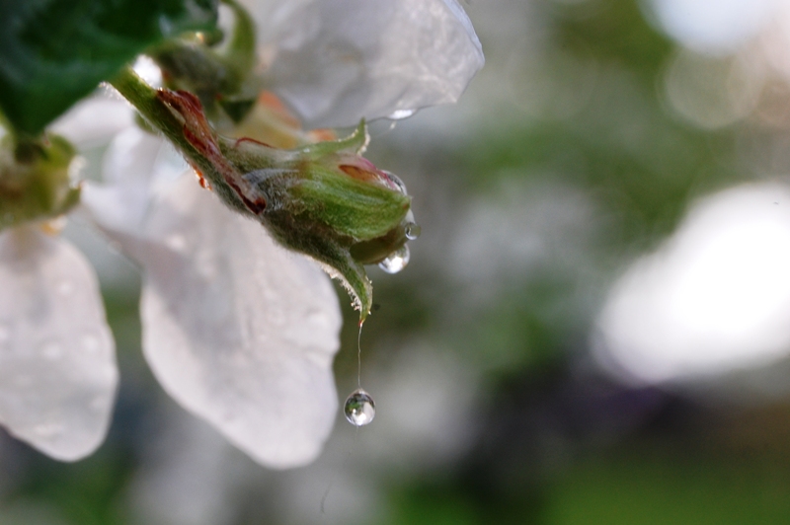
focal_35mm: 82
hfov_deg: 24.6
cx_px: 395
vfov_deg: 16.5
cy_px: 262
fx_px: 1809
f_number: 8
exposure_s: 1/60
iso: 400
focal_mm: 55
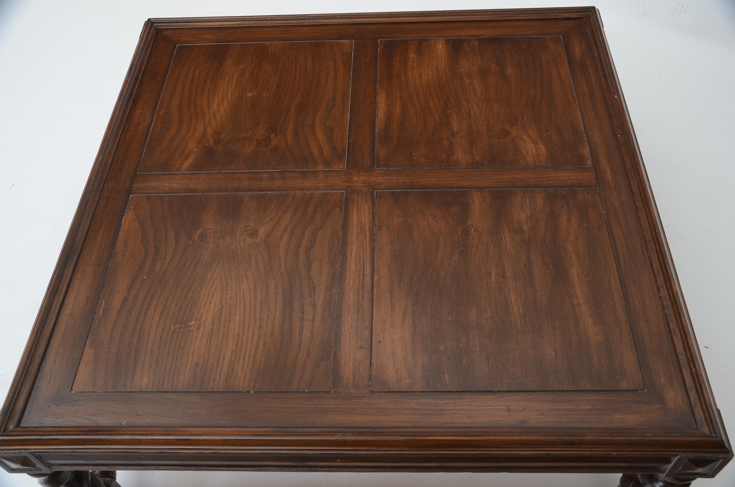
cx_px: 368
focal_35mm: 36
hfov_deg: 53.2
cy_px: 244
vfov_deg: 36.7
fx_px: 733
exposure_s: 1/125
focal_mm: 24
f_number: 7.1
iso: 320
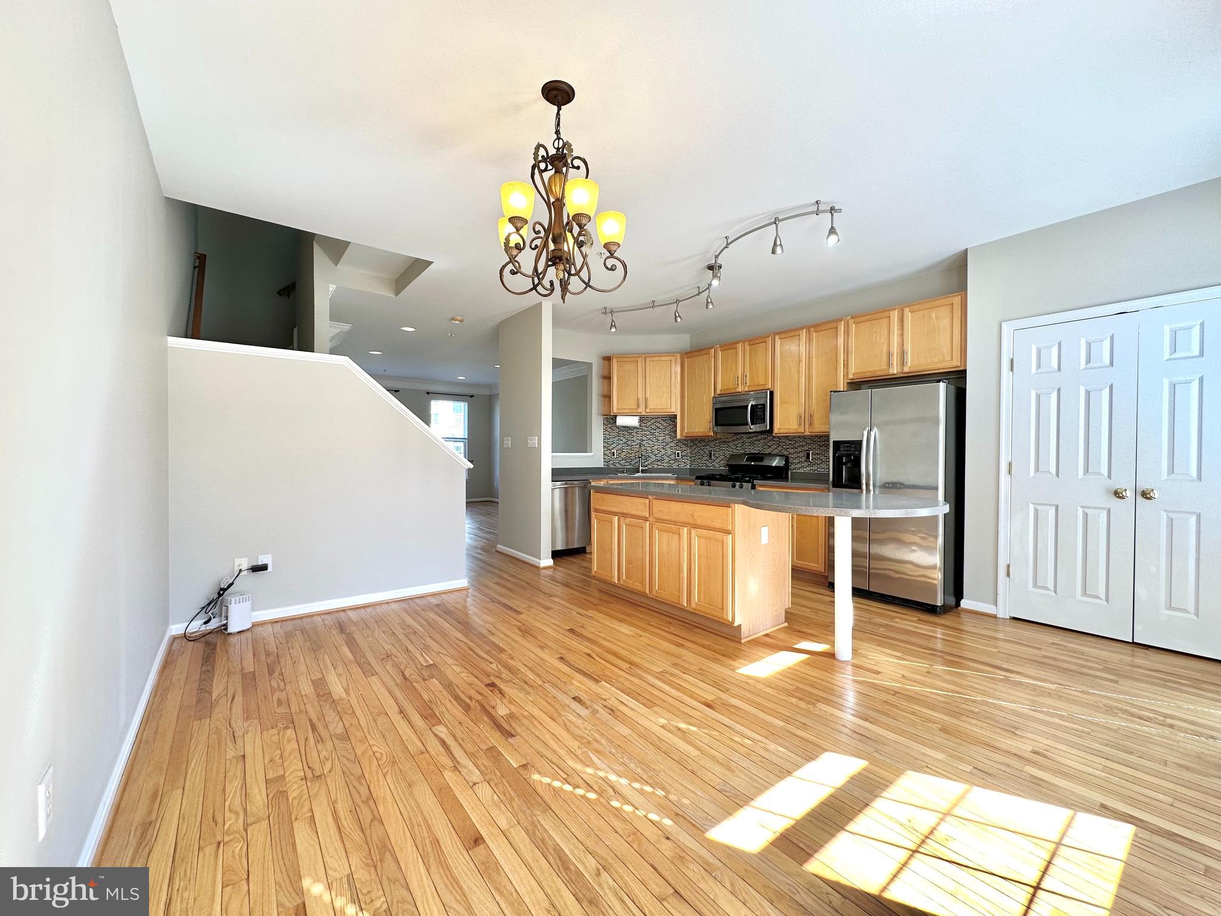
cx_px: 610
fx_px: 494
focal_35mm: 14
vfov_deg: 85.7
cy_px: 458
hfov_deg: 102.1
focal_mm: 2.22
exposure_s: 1/120
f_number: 2.2
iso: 80
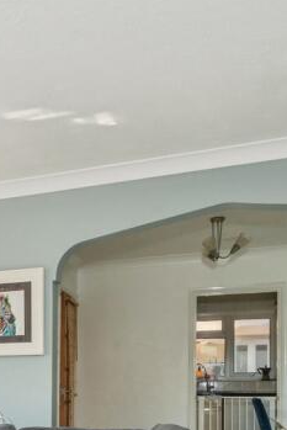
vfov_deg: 38.8
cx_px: -34
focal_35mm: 47
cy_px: 393
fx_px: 561
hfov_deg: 26.3
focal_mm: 16
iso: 200
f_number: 8
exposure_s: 1/40
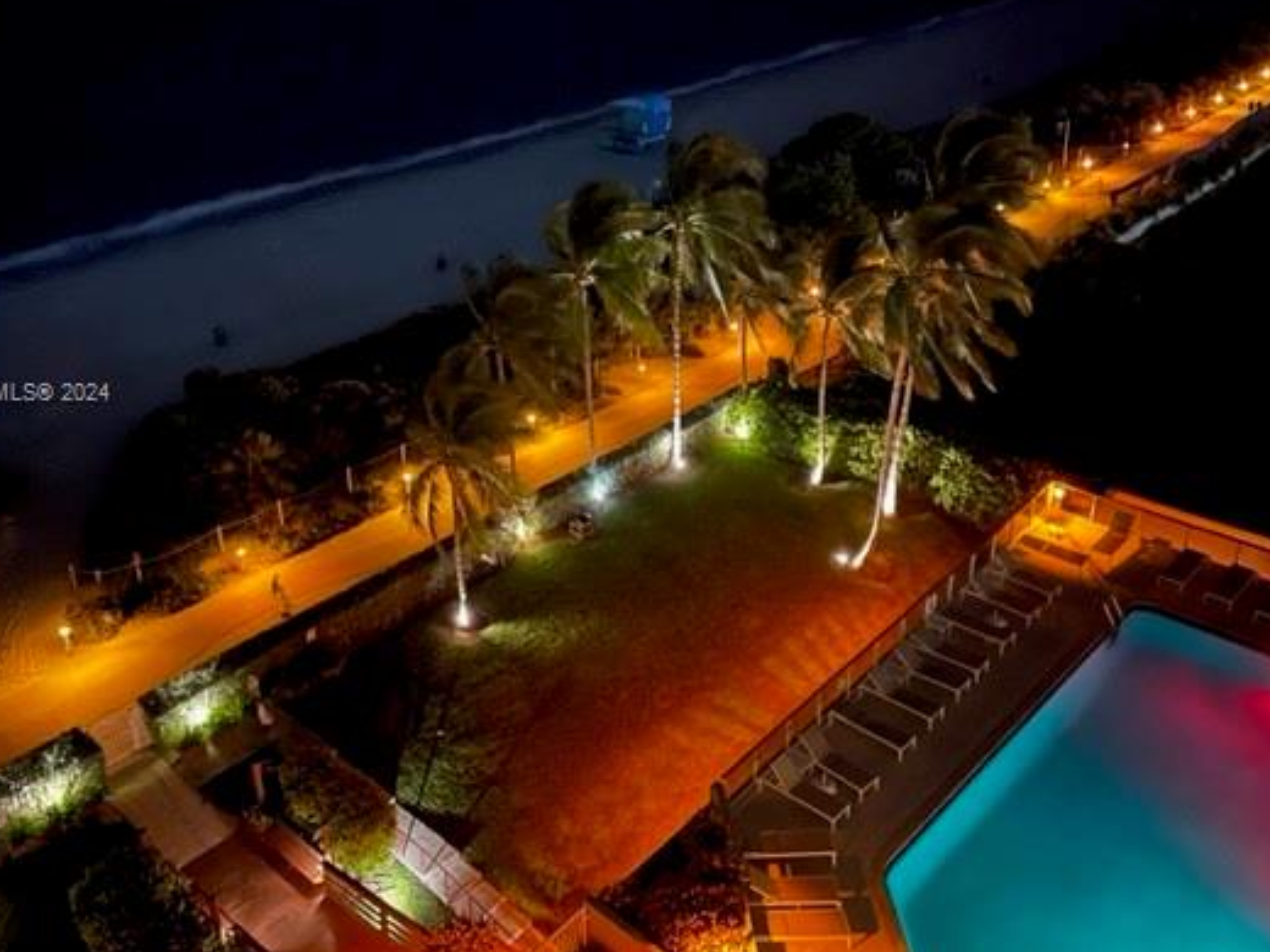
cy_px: 395
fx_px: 1174
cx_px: 554
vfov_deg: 44.0
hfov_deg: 56.6
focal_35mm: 32
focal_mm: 5.1
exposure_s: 1/9
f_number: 1.6
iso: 2000
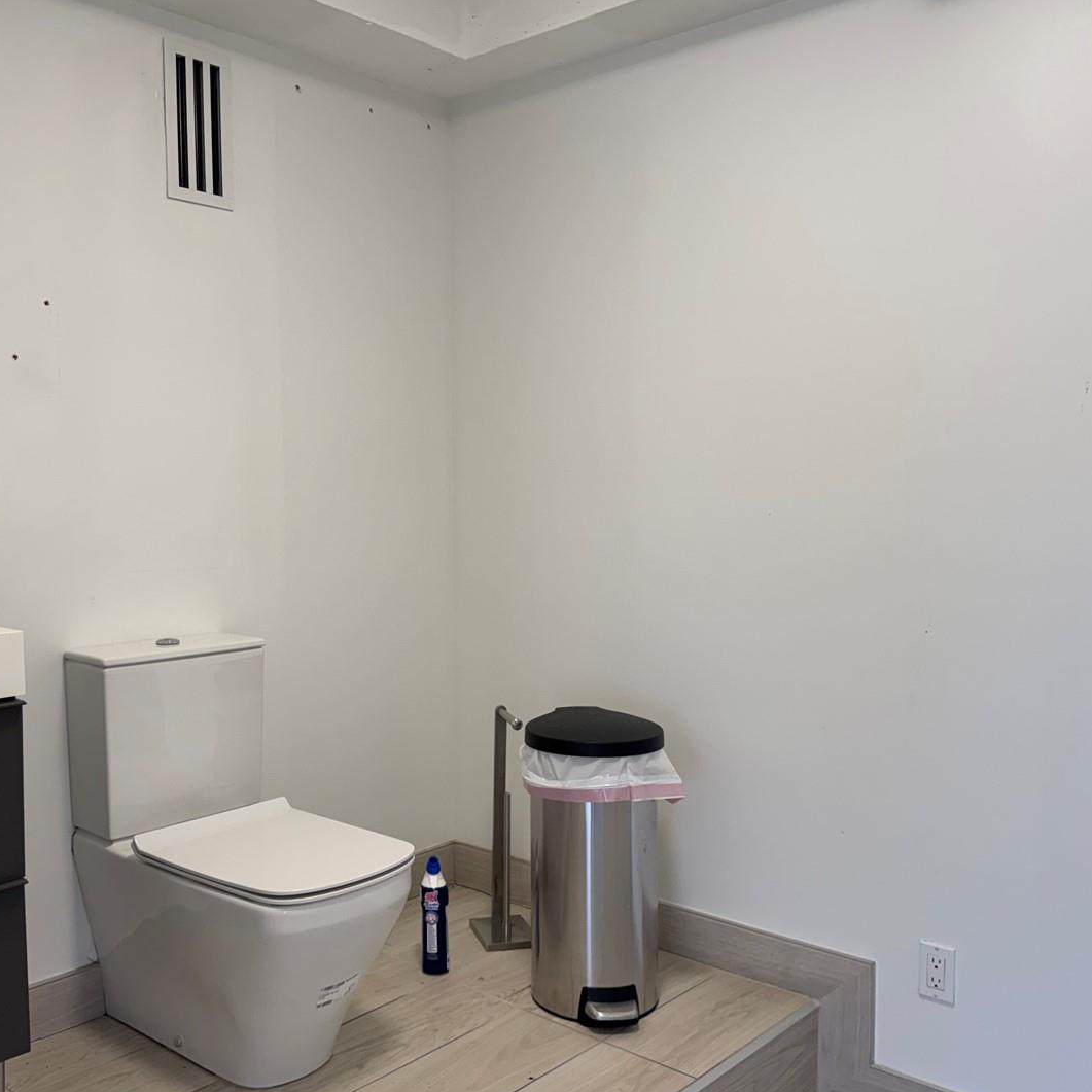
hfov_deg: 50.8
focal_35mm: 32
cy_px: 566
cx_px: 449
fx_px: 1142
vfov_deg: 51.1
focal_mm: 6.76
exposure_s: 1/120
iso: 100
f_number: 1.78
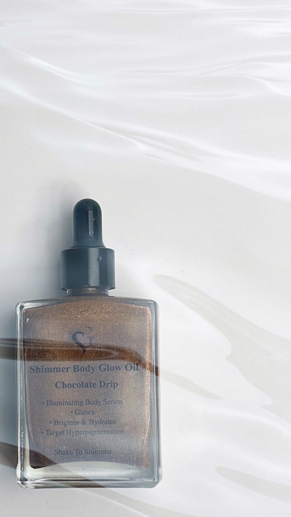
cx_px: 93
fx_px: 933
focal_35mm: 68
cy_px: 325
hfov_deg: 17.7
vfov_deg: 30.9
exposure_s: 1/358
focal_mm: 6.86
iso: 64
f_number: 1.78
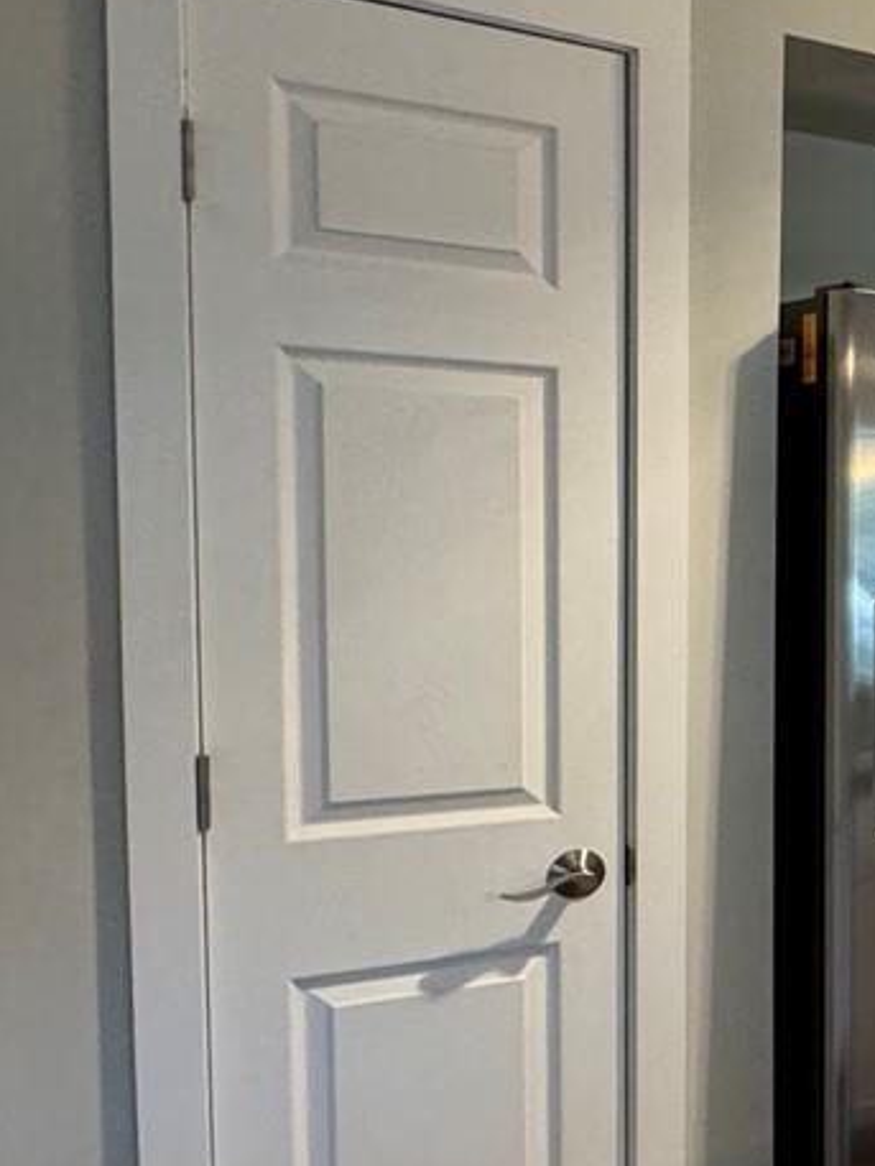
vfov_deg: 38.9
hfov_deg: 21.0
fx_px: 1651
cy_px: 640
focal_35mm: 49
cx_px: 1546
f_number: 2.2
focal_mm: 2.22
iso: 400
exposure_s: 1/60
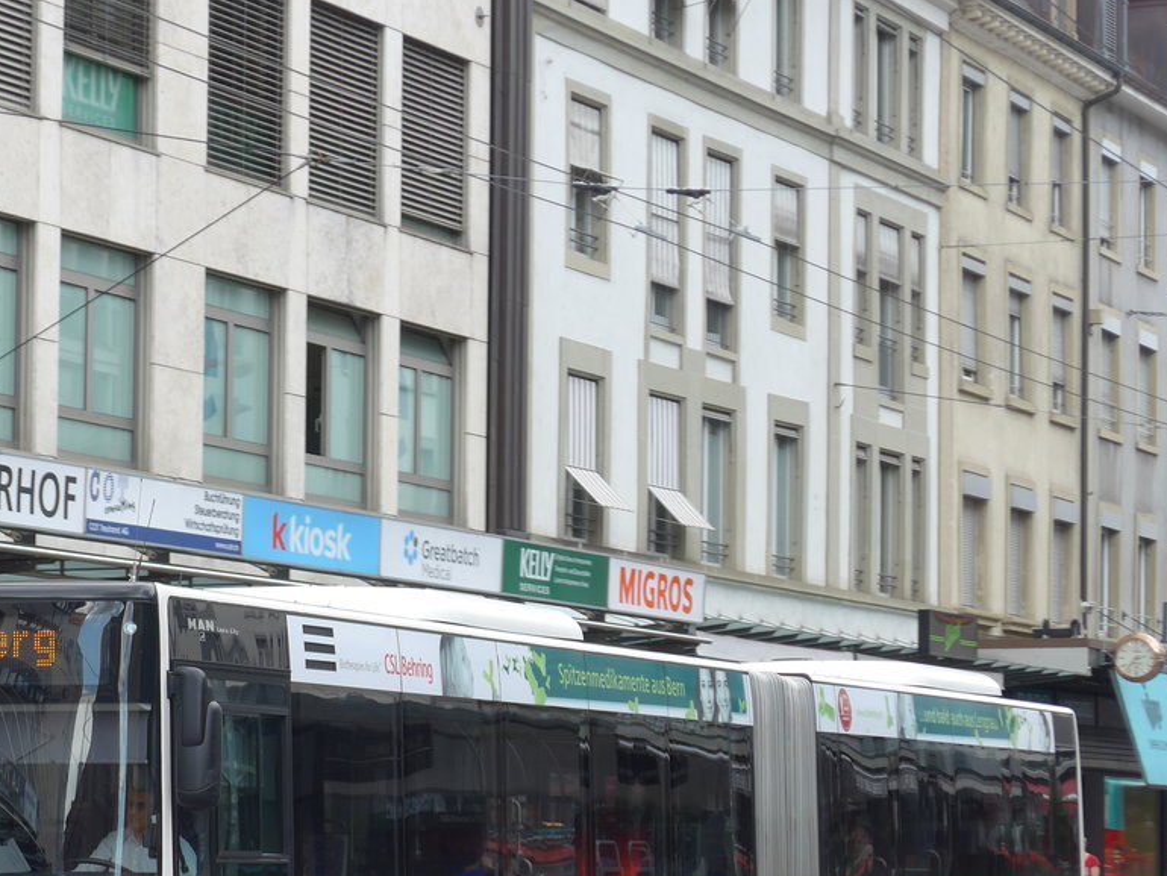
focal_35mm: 134
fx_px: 4519
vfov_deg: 11.0
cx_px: 268
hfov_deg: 14.6
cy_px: 652
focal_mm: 17
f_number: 4.5
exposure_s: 1/160
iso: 80
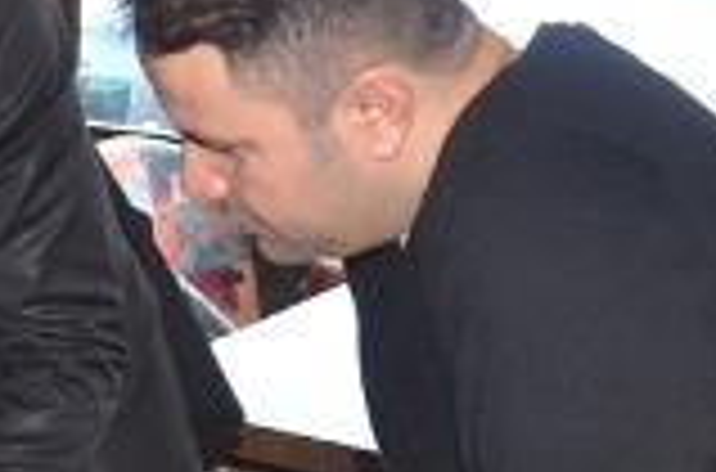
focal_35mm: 127
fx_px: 2519
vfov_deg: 10.7
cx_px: -410
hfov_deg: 14.8
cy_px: 180
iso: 800
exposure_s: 1/60
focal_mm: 21
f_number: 3.8
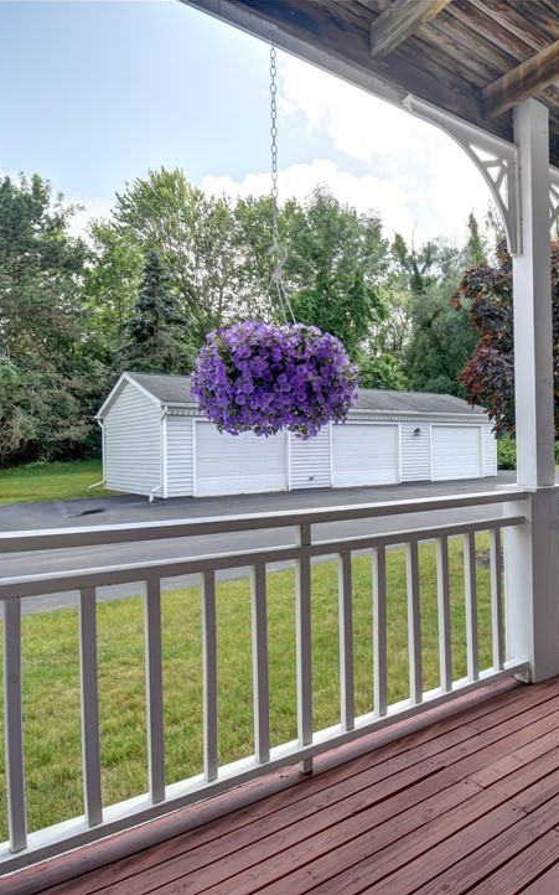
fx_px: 561
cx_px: 476
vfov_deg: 77.2
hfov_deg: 48.7
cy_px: 448
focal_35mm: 23
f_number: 14
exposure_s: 1/20
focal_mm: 10
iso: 200
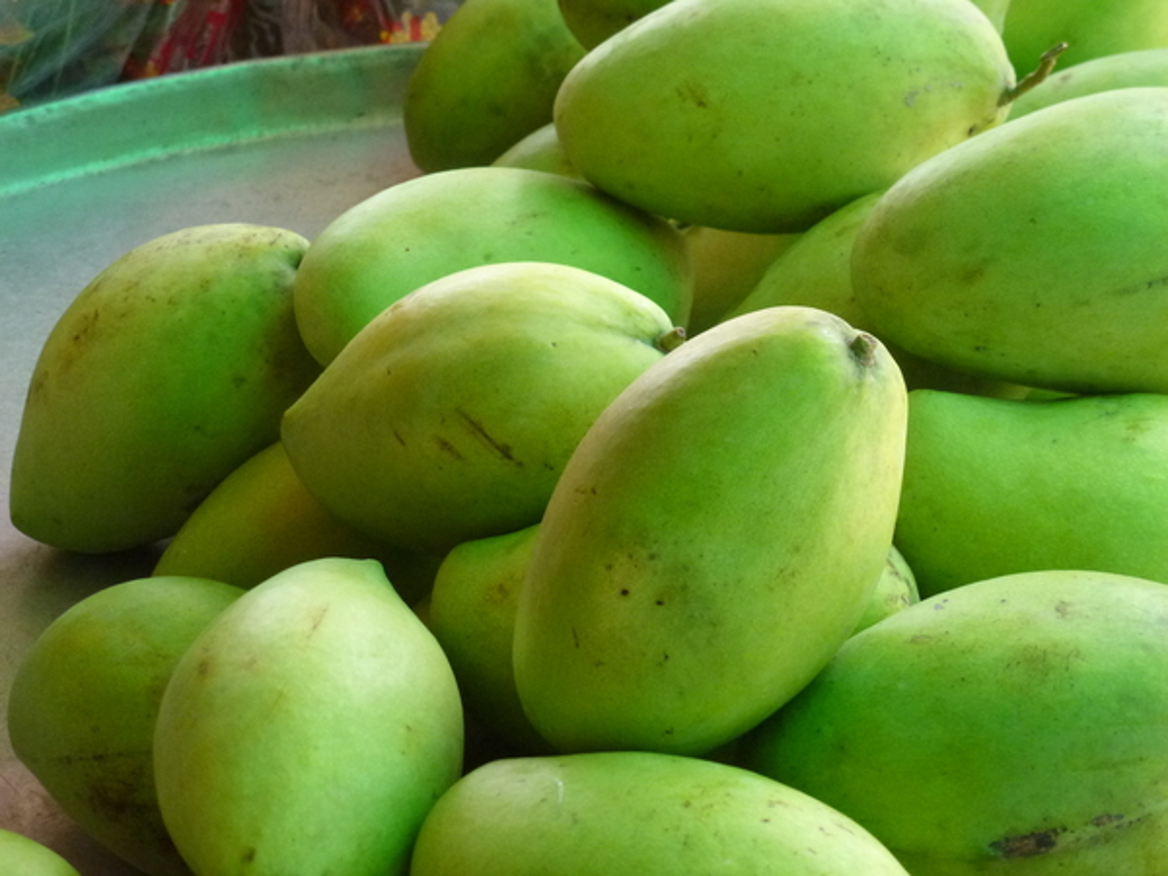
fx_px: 3239
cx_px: 584
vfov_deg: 15.4
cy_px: 438
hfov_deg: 20.4
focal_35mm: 96
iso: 400
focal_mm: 17.3
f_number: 5
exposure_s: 1/125
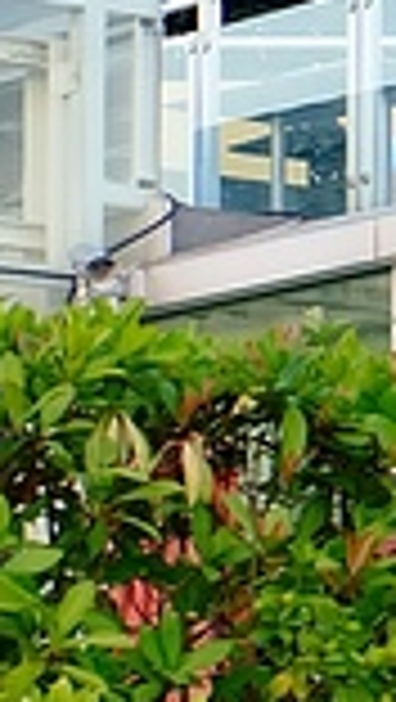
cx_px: 1580
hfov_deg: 4.0
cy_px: 709
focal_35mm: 289
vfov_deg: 7.4
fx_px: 5383
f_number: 3.6
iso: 800
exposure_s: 1/140
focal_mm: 27.7
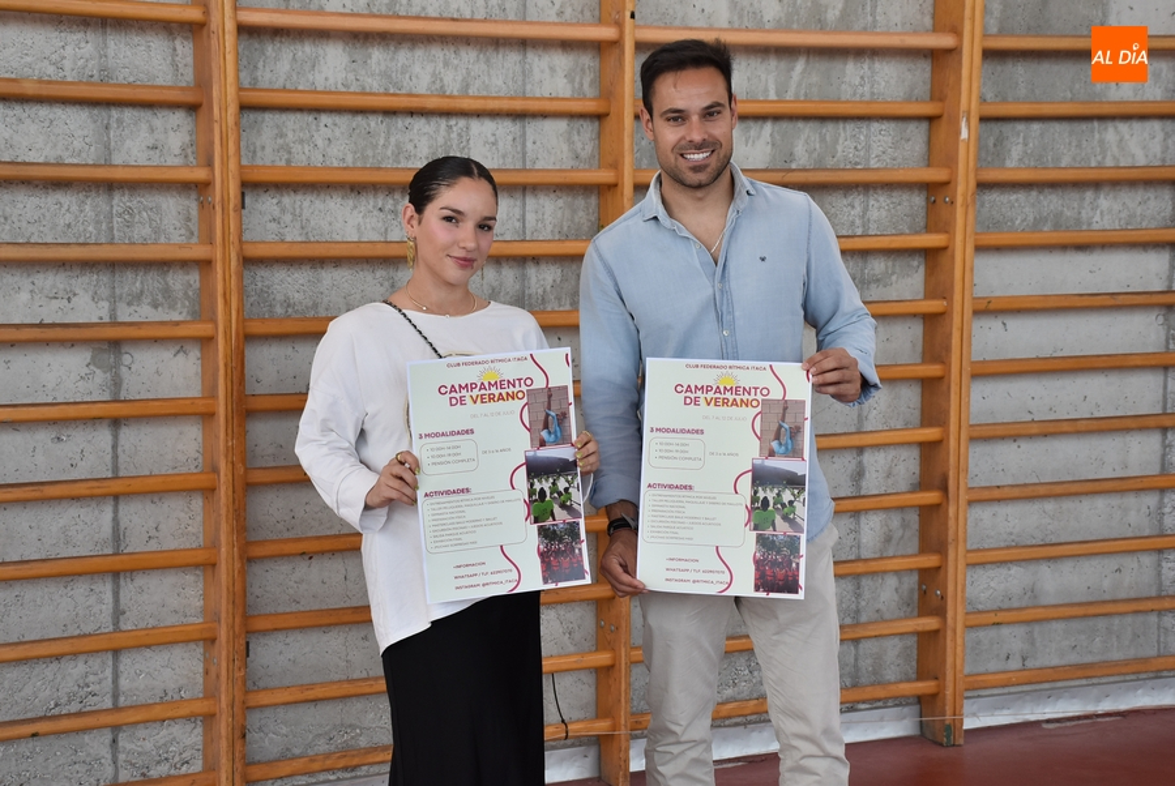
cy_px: 393
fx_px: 2205
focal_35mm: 68
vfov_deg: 20.2
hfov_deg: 29.8
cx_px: 588
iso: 400
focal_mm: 45
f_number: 6.3
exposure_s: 1/125
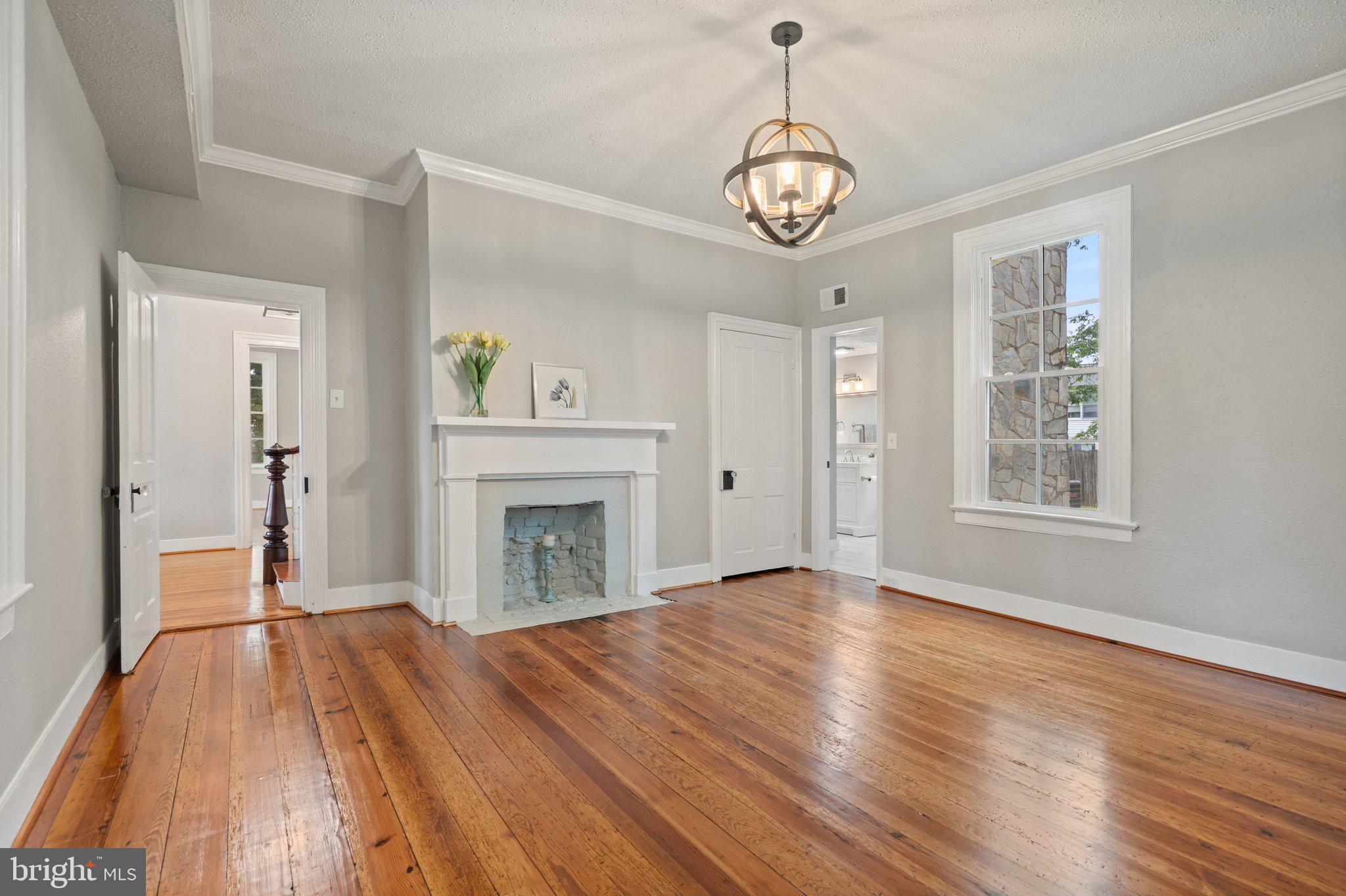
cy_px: 448
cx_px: 673
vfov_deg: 73.7
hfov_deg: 96.7
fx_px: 598
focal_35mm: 16
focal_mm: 16
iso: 500
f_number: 8
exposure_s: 1/4
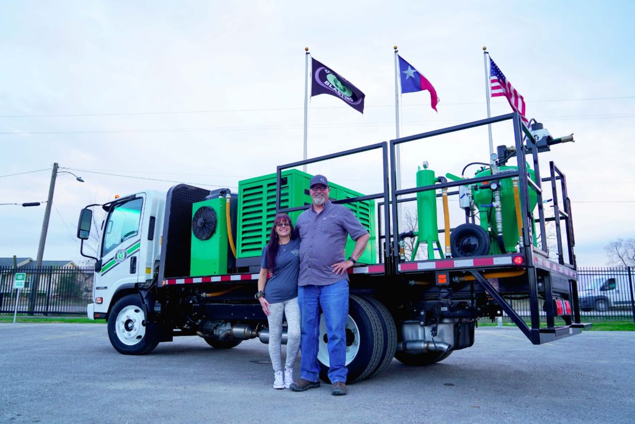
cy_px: 212
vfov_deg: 47.9
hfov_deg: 67.4
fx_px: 476
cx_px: 318
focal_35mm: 27
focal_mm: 27
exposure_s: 1/80
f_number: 4.5
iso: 100
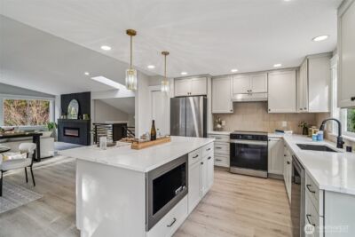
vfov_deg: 73.8
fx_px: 158
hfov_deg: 96.7
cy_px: 118
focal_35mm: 16
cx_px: 178
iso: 1600
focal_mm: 16
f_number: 8
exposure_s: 1/50
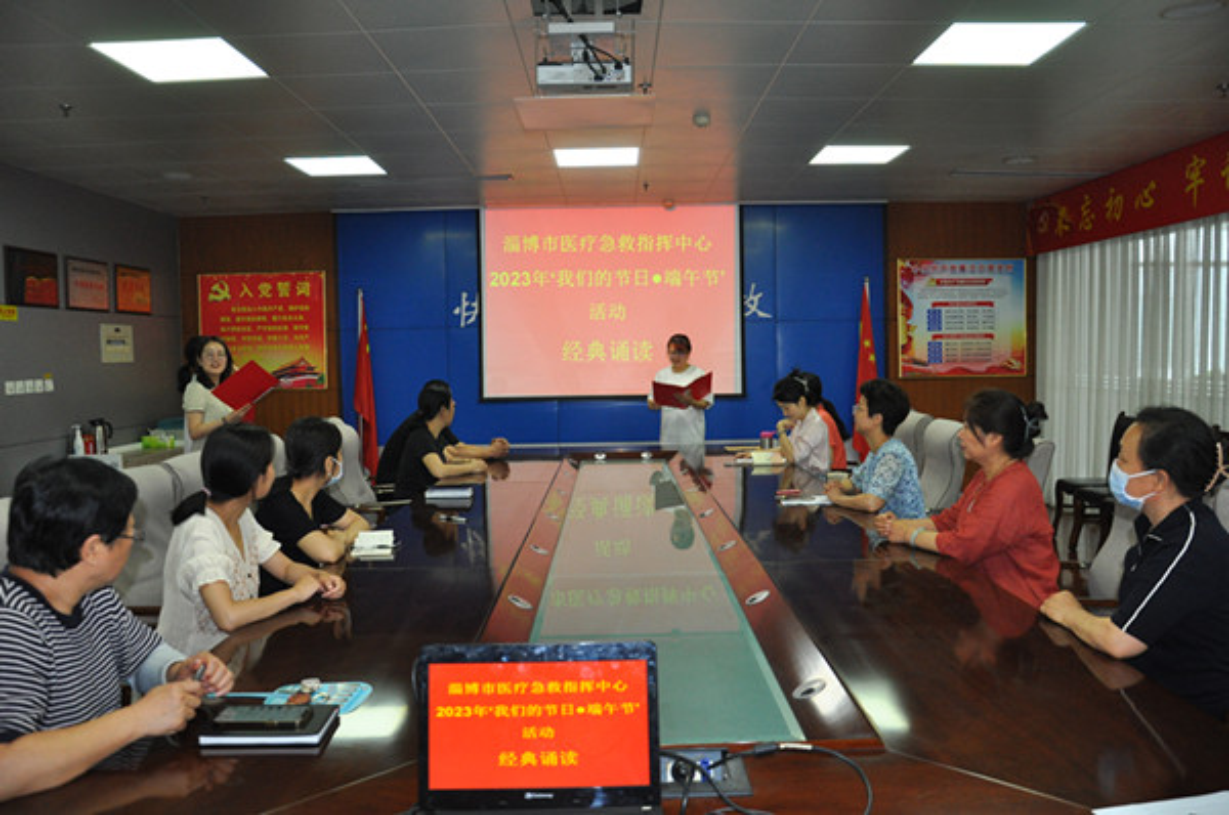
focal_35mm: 27
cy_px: 408
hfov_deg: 67.5
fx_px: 920
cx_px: 614
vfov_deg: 47.8
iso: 800
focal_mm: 18
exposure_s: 1/100
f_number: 3.5
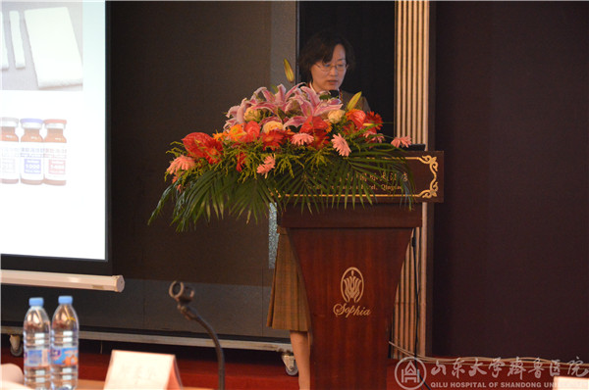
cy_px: 195
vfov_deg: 10.1
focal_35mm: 135
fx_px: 2205
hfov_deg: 15.2
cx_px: 294
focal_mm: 90
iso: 3200
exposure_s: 1/60
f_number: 5.6
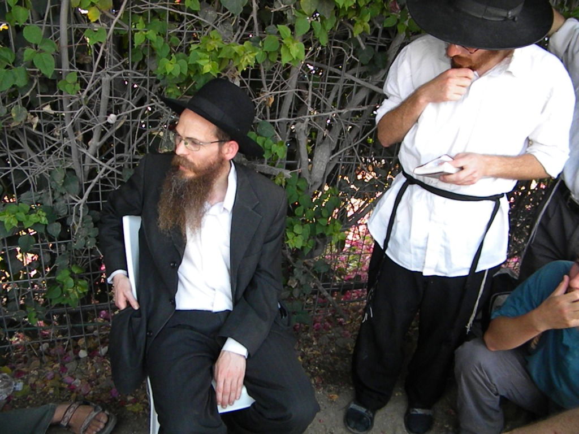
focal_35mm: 28
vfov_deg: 49.7
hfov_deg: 63.4
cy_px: 217
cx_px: 290
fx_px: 468
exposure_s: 1/746
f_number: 3.5
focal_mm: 5
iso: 720
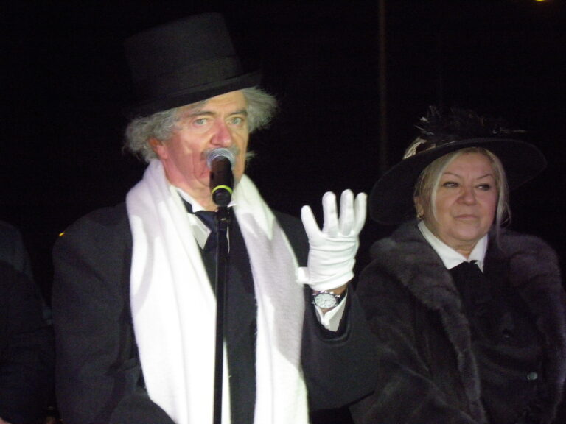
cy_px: 212
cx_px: 283
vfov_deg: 8.6
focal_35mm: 172
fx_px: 2812
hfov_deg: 11.5
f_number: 4.5
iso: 800
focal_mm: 30.67
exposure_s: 1/160
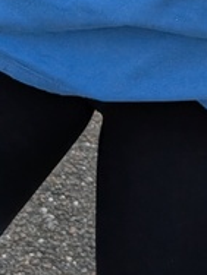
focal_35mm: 131
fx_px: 1044
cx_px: 564
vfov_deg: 13.8
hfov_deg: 9.5
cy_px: -186
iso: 17
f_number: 1.68
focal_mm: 6.9
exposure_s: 1/735
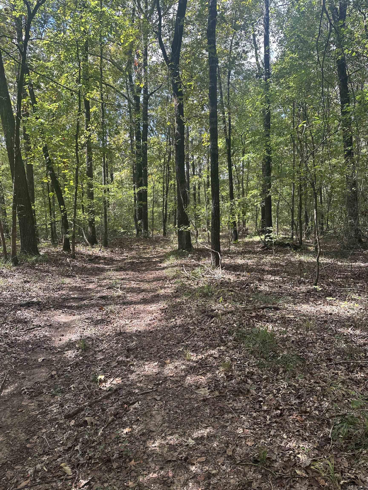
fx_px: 340
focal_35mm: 24
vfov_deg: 71.6
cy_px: 245
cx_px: 184
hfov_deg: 56.8
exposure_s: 1/354
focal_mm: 6.86
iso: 80
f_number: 1.78
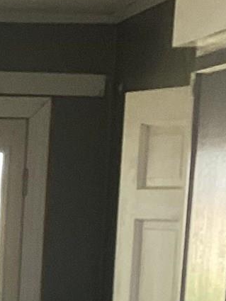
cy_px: 458
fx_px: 1462
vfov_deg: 11.3
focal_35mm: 168
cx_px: -194
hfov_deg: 8.5
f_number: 2.4
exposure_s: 1/60
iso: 50
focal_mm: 3.3
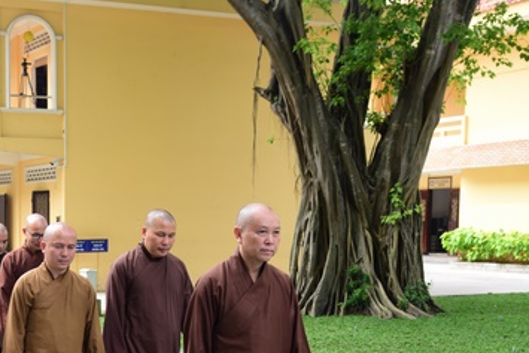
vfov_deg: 21.0
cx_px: 95
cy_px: 292
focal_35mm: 64
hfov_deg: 30.5
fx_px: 941
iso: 200
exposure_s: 1/160
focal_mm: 35
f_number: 5.6
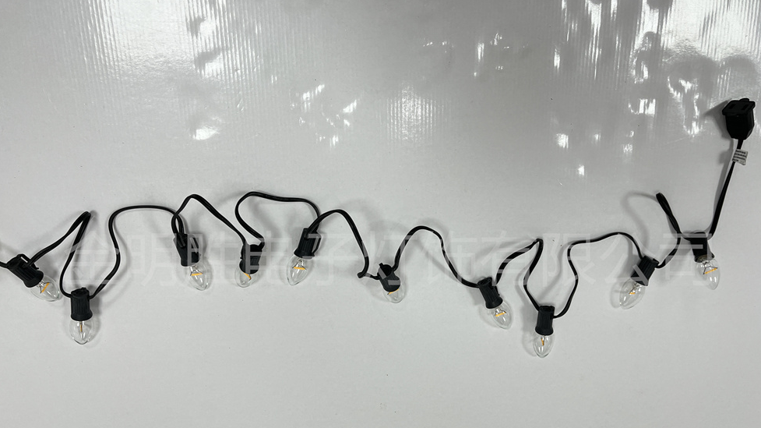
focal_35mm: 29
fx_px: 585
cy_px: 252
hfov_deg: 66.1
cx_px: 385
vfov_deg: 40.0
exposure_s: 1/100
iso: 50
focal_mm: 5.1
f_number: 1.6
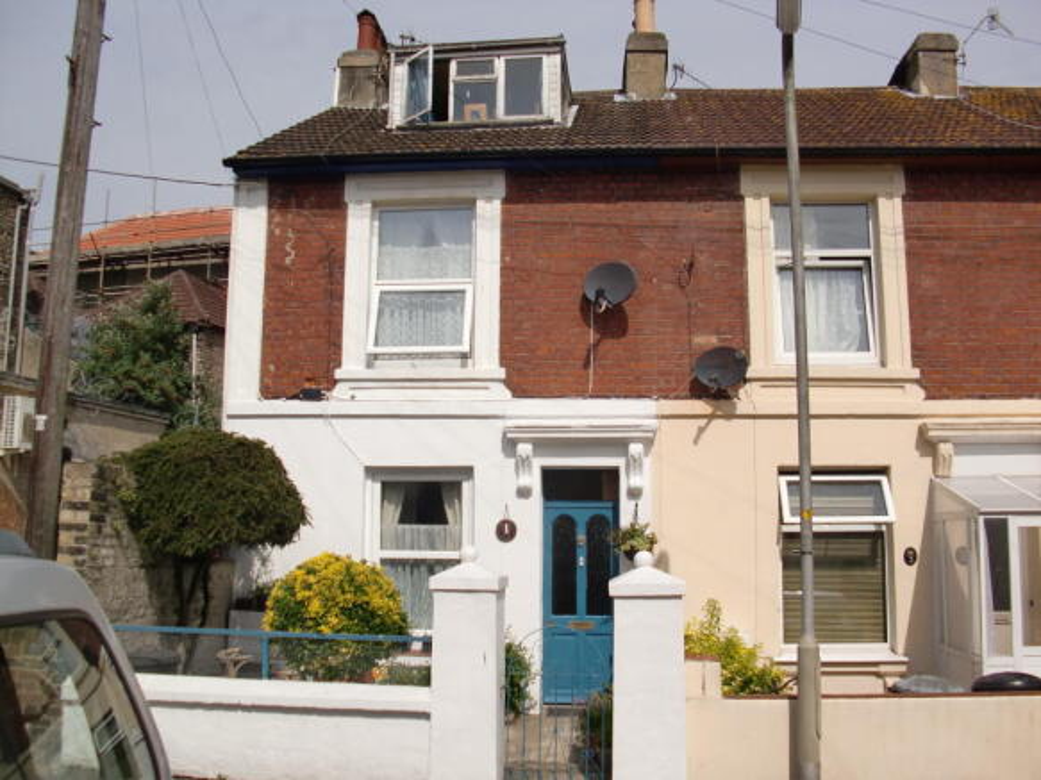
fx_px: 1082
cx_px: 520
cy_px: 390
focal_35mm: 36
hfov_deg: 51.4
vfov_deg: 39.6
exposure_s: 1/320
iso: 64
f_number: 7.9
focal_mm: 6.3
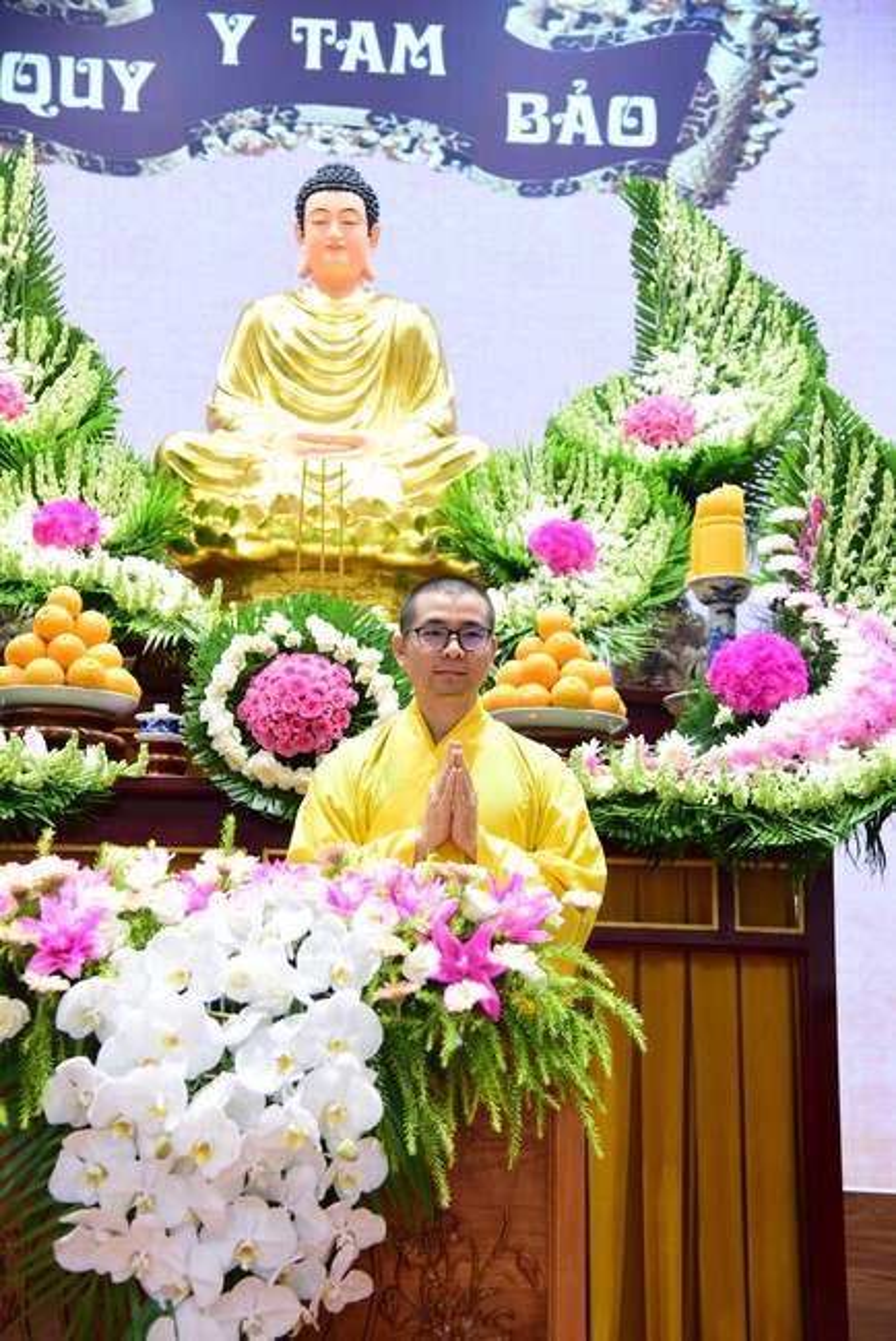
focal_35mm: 55
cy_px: 670
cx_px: 448
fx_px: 2051
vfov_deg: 36.2
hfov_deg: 24.6
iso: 1250
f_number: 4
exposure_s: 1/40
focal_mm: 55
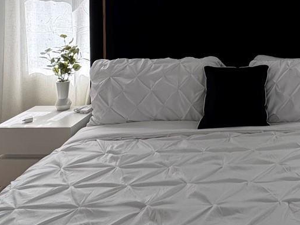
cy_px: -27
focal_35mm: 44
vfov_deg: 29.4
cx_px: 262
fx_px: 381
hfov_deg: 40.2
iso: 40
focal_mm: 2.22
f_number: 2.2
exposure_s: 1/188
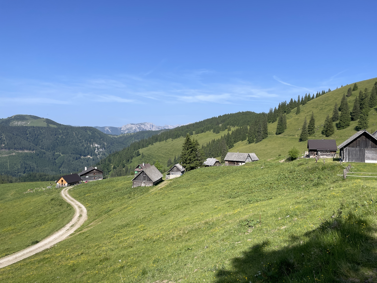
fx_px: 294
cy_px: 141
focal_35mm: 27
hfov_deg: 65.3
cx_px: 195
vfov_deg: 51.4
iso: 32
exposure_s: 1/3401
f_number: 1.6
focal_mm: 4.2
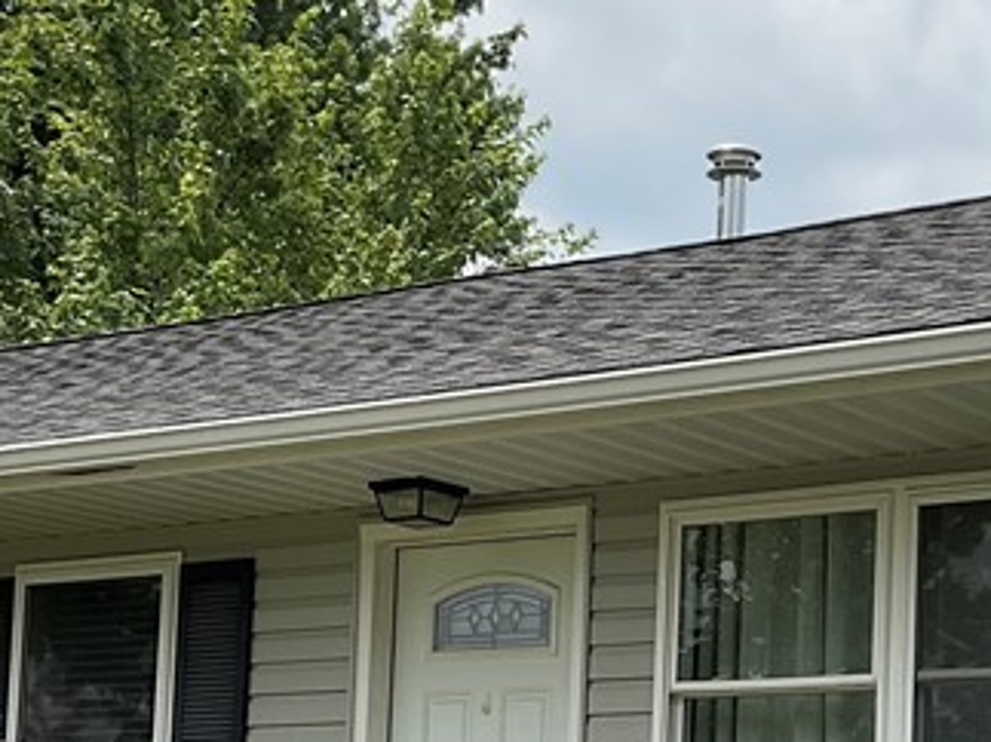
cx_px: 825
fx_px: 2633
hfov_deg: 21.0
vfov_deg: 15.7
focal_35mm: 92
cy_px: 785
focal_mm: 3
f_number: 1.8
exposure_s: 1/2538
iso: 16
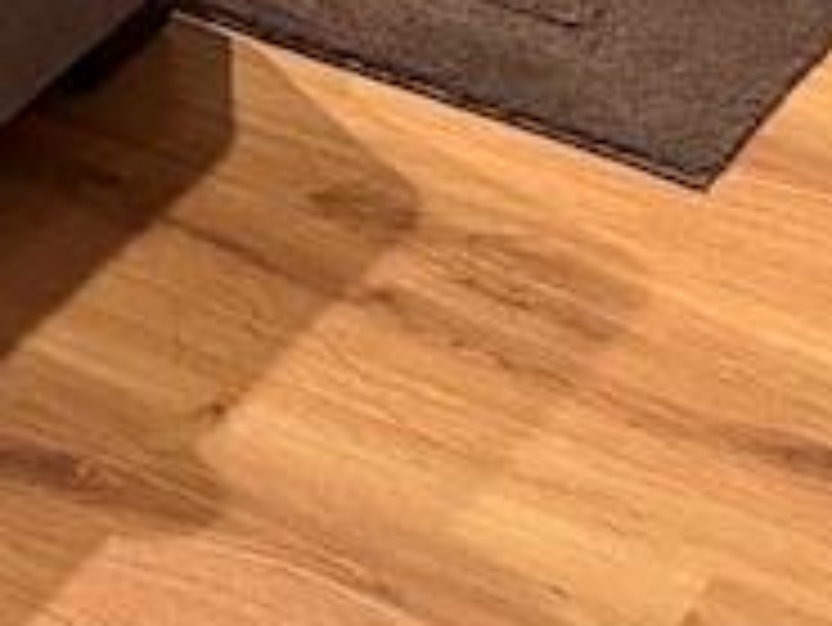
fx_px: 3992
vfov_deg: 7.8
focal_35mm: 166
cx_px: -720
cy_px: -1234
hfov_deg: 11.0
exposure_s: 1/60
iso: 800
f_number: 1.78
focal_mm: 6.76
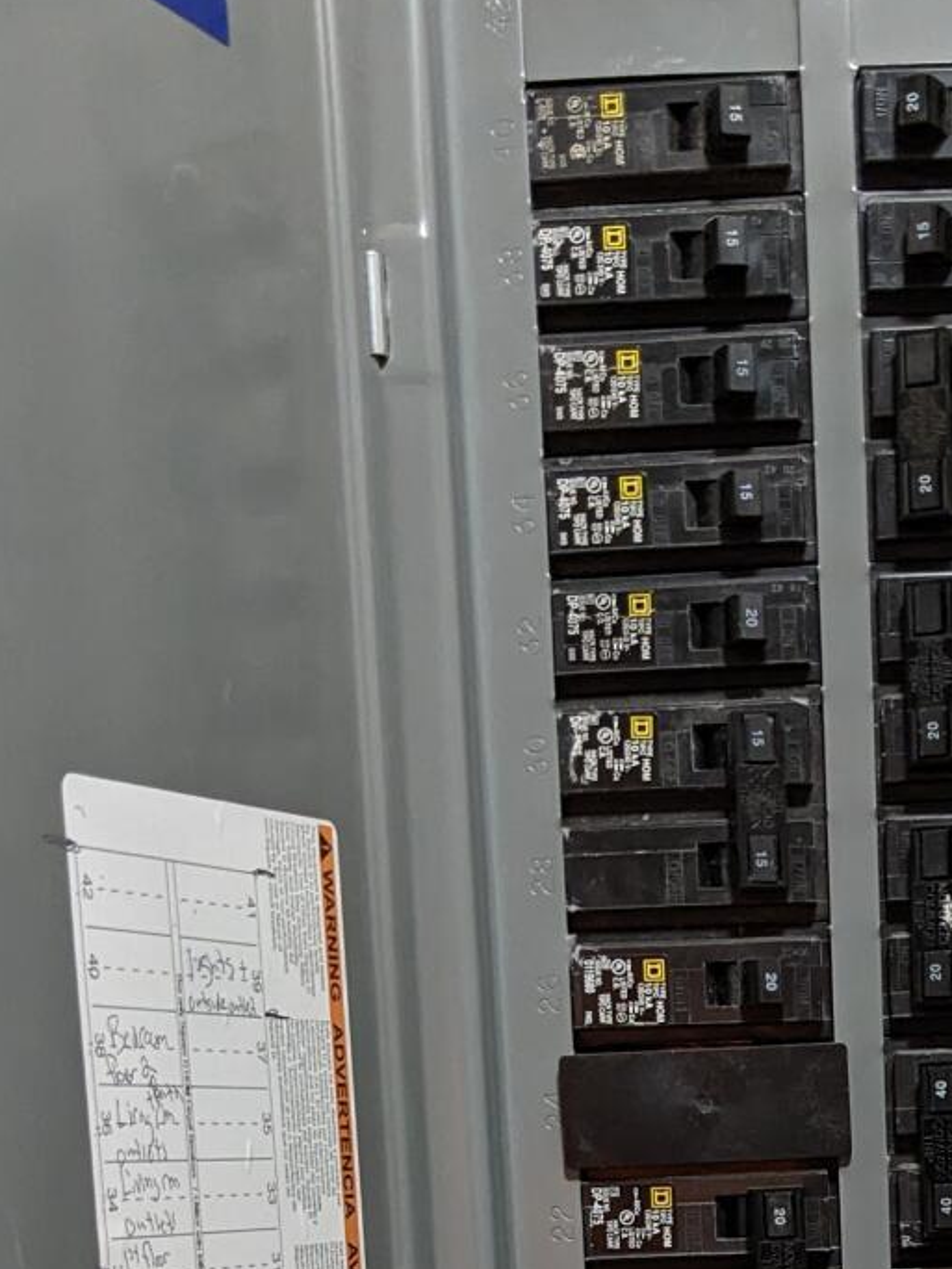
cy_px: 1605
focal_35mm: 79
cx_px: 846
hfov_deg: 18.4
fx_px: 2897
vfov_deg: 22.4
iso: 337
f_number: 1.73
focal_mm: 4.38
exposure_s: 1/60
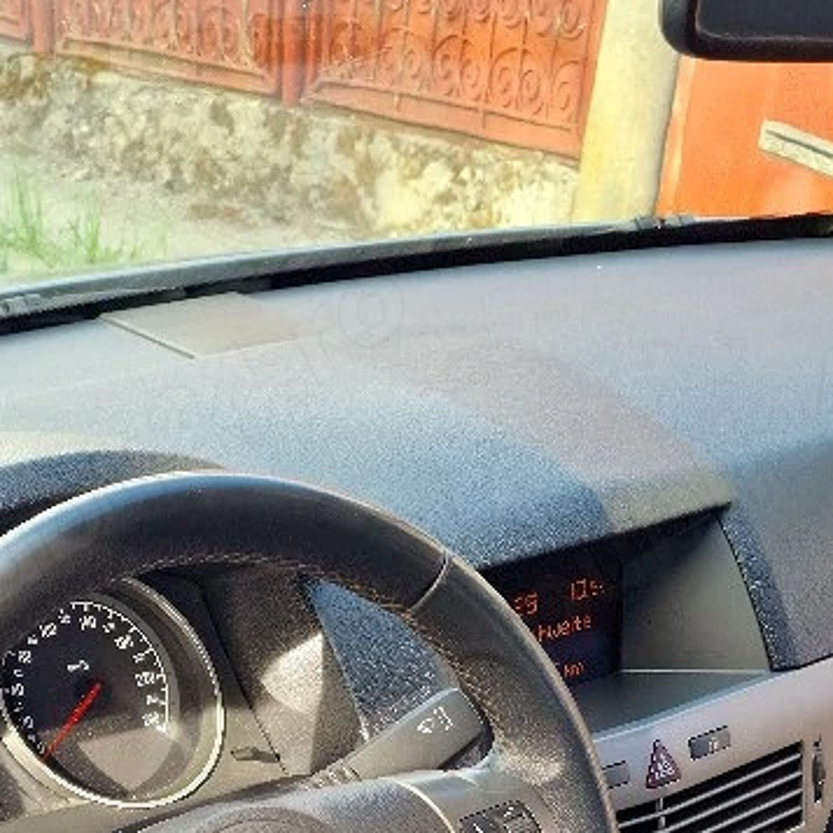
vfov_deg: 20.3
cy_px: 1158
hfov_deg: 22.7
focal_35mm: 76
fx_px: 2069
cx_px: 308
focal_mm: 6.4
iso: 50
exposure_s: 1/50
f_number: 1.8
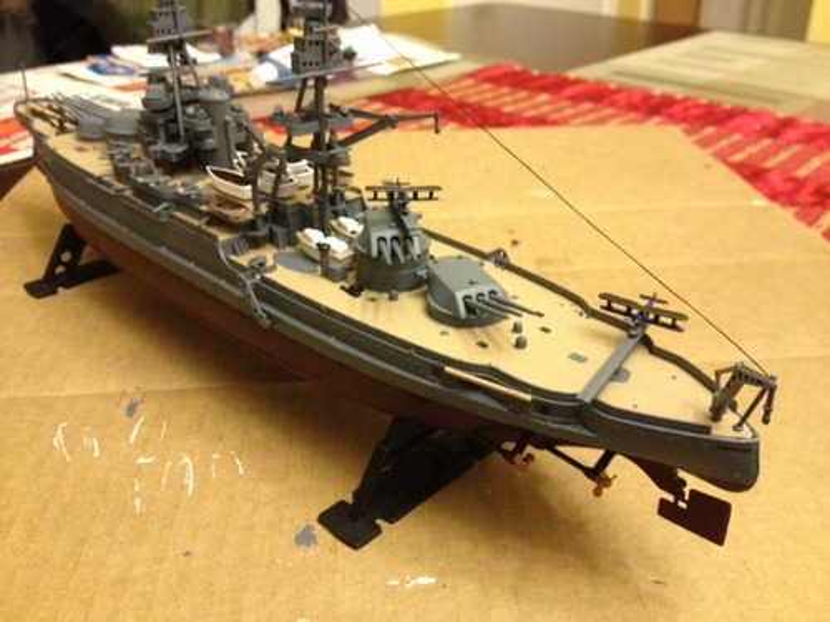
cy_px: 311
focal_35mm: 35
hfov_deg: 52.6
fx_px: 839
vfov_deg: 40.7
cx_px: 415
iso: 400
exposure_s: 1/20
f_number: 2.4
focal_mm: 4.28
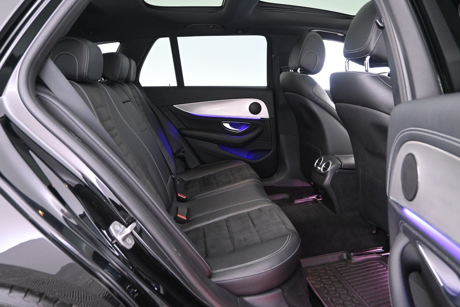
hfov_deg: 67.4
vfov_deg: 47.9
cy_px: 154
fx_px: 345
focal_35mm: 27
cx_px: 230
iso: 2500
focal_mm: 18
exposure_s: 1/13
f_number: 3.5
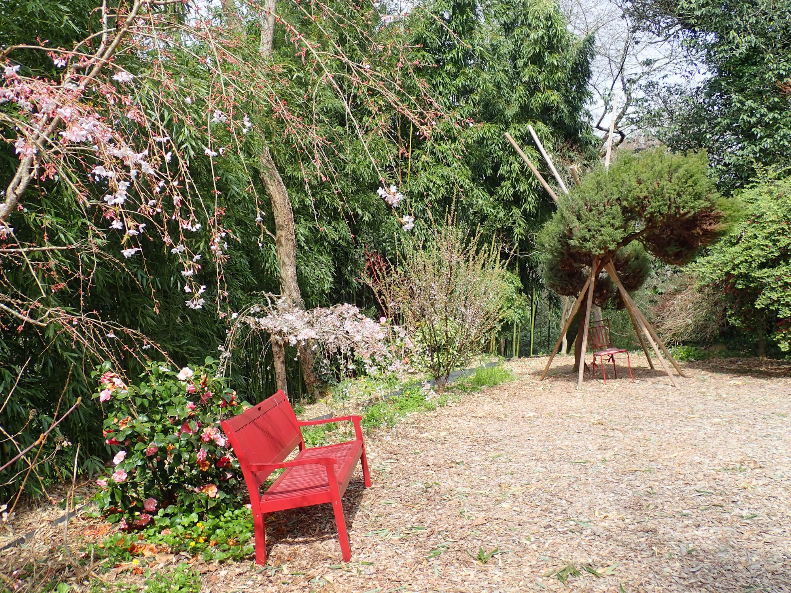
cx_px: 396
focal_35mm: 32
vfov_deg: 44.2
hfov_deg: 56.8
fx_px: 731
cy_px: 296
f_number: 3.2
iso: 100
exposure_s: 1/400
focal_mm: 5.87
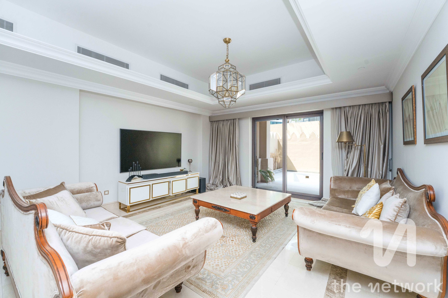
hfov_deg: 104.3
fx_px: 174
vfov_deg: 81.2
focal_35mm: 14
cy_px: 149
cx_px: 224
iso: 500
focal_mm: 14
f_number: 8
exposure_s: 1/100
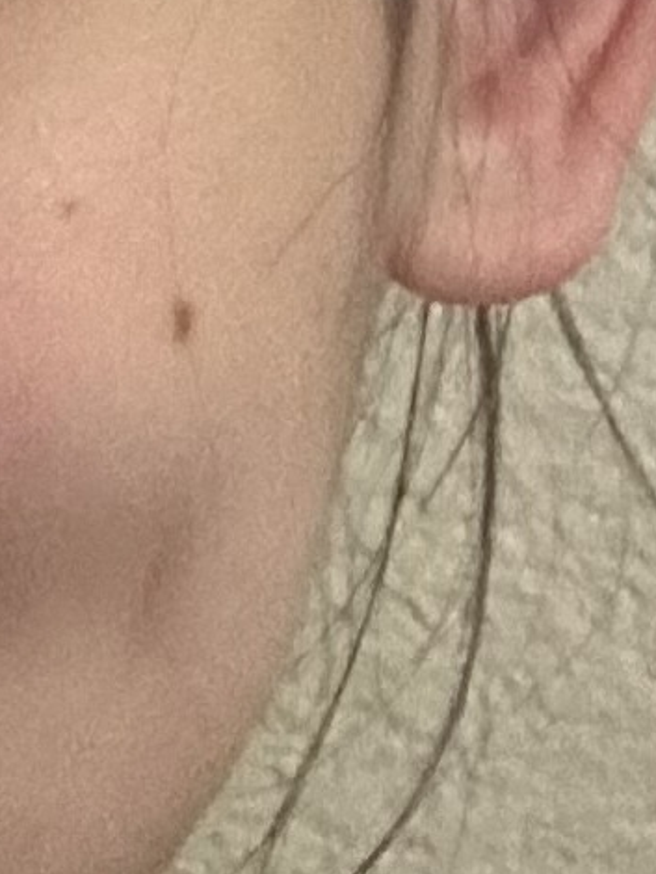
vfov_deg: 10.0
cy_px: 78
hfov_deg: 7.2
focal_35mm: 197
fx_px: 4973
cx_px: -788
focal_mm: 2.69
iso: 640
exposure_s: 1/15
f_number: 1.9
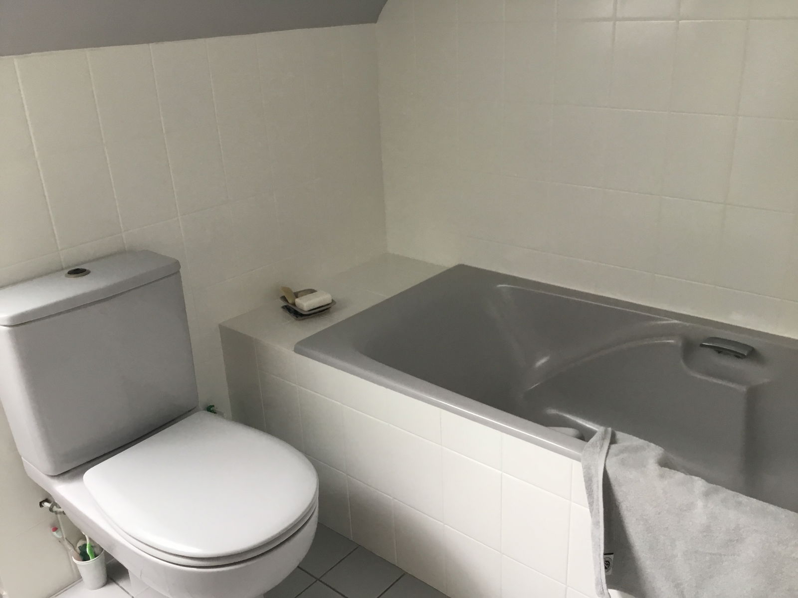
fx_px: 715
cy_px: 299
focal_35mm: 31
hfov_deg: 58.4
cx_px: 399
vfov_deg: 45.4
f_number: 2.4
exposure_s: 1/33
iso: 64
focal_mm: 3.3
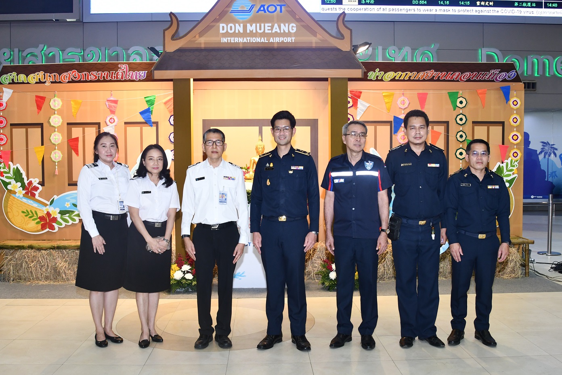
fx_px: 562
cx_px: 281
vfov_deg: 36.9
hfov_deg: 53.1
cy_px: 188
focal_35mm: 36
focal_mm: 24
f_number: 8
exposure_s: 1/60
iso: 1250
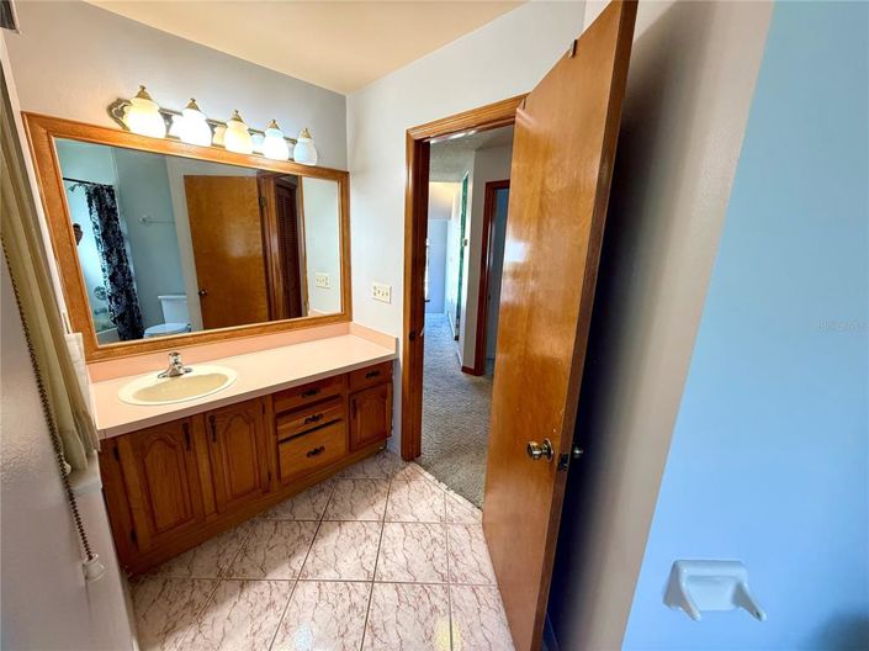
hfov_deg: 102.1
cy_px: 326
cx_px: 434
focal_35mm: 14
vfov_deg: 85.6
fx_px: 351
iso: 200
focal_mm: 2.22
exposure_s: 1/60
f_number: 2.2
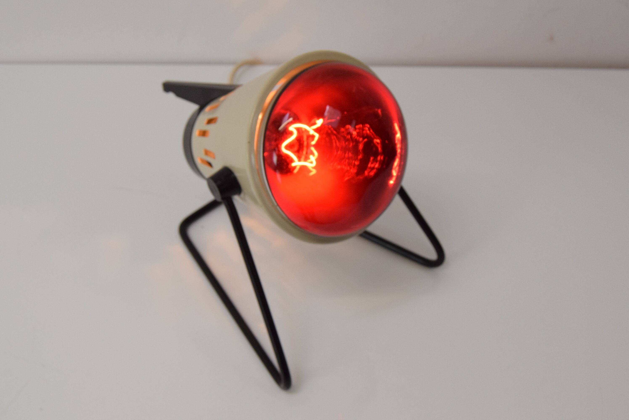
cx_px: 314
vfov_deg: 28.1
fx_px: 839
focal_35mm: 48
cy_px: 210
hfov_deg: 41.1
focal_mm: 32
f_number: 9
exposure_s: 1/320
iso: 1600
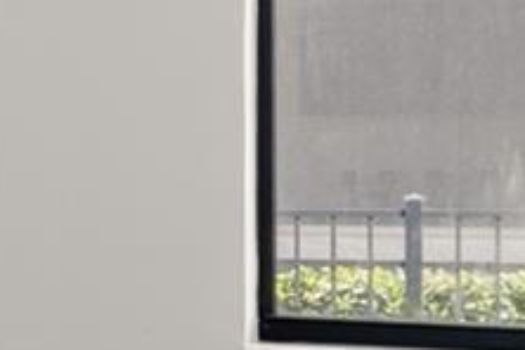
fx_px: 1575
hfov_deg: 14.7
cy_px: 201
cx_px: -601
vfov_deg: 12.7
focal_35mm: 108
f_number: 7.1
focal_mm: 10
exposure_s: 1/2
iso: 100
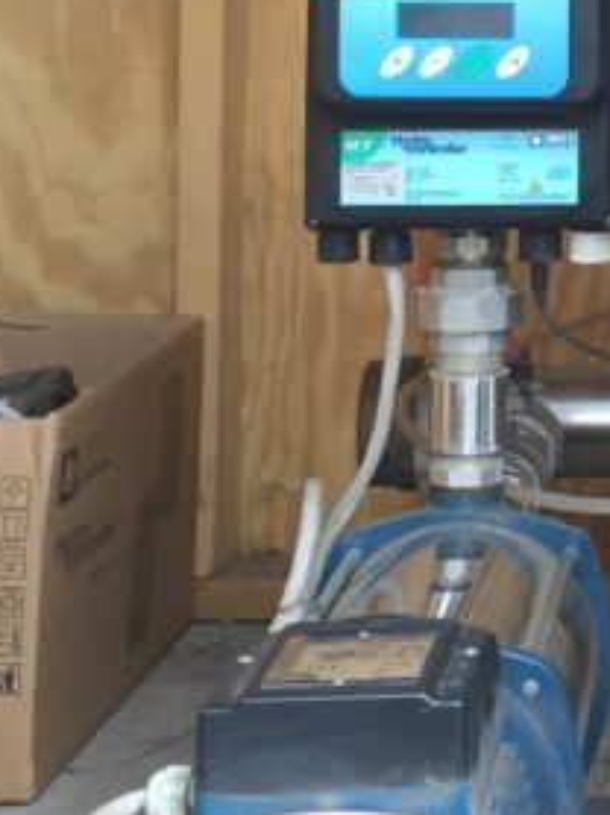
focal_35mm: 107
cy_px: -62
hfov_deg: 12.9
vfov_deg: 17.8
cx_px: 965
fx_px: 2518
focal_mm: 4.15
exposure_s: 1/40
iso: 32
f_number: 2.2
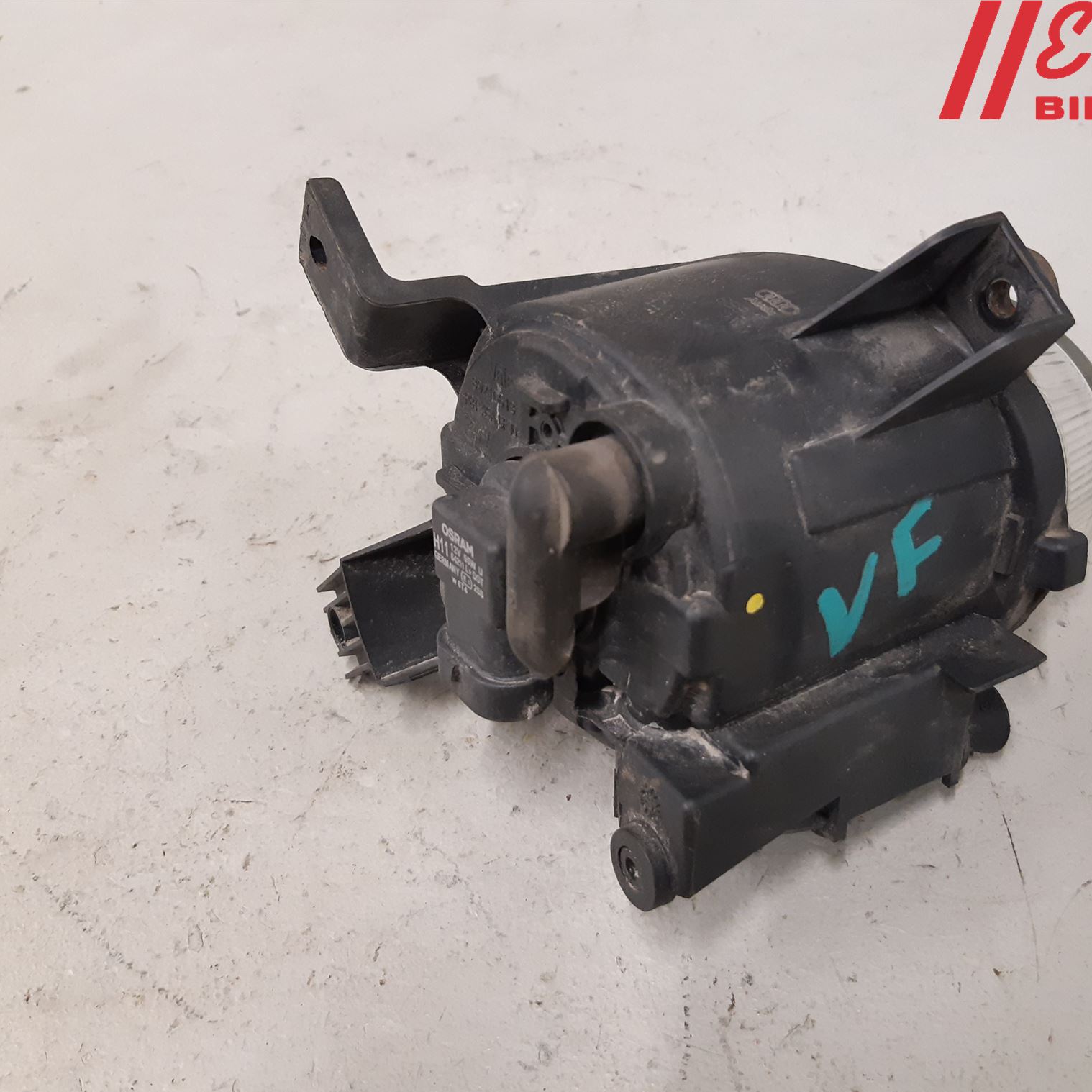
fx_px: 1106
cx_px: 644
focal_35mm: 31
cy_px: 550
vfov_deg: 52.5
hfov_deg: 52.2
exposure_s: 1/50
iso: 250
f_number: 1.7
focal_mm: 3.93
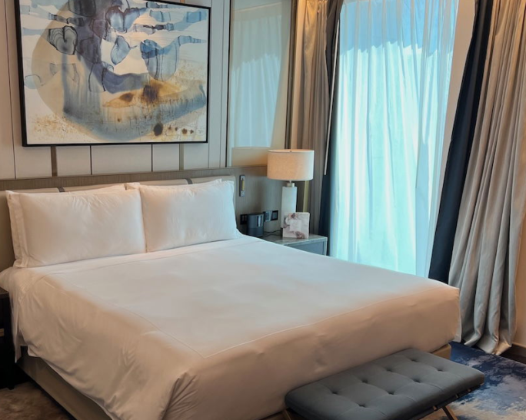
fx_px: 591
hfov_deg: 47.5
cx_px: 198
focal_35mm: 38
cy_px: 250
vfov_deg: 39.0
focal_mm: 5.7
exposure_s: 1/123
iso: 40
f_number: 1.5
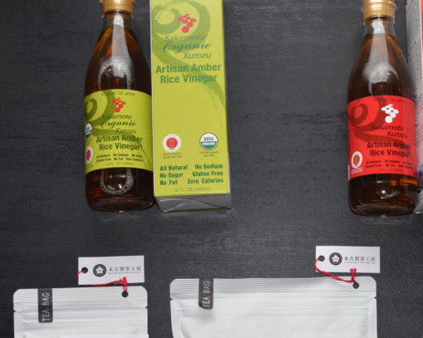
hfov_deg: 27.7
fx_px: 851
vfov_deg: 22.3
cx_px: 284
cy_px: 239
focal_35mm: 68
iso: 800
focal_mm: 24
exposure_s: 1/100
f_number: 5
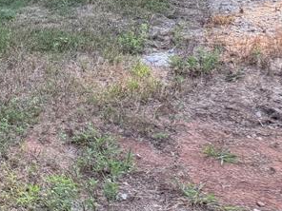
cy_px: -136
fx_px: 676
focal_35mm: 83
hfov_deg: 19.1
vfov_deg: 15.8
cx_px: -197
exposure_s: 1/524
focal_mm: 6.76
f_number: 1.78
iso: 100
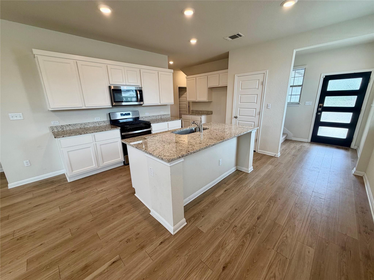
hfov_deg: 102.1
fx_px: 151
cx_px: 187
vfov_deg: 85.7
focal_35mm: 14
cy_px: 140
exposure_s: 1/120
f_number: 2.2
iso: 125
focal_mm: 2.22
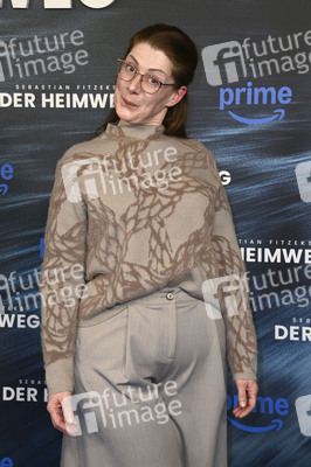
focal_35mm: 78
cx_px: 156
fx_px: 1012
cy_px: 234
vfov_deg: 26.0
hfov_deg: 17.5
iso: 1600
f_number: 5.6
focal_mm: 78
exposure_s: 1/250
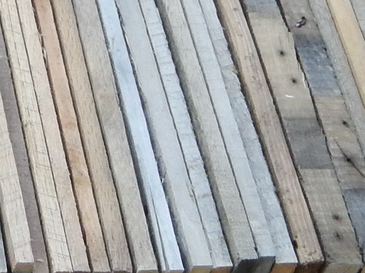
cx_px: -312
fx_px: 1856
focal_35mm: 176
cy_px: 118
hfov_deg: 10.5
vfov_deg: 8.4
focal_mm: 5.6
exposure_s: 1/250
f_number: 3.2
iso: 200
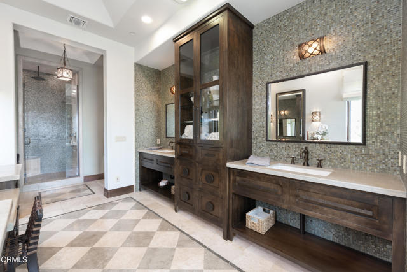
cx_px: 204
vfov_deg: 77.4
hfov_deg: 100.4
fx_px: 170
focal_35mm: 15
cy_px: 136
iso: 200
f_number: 8
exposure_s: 1/2.5
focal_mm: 15
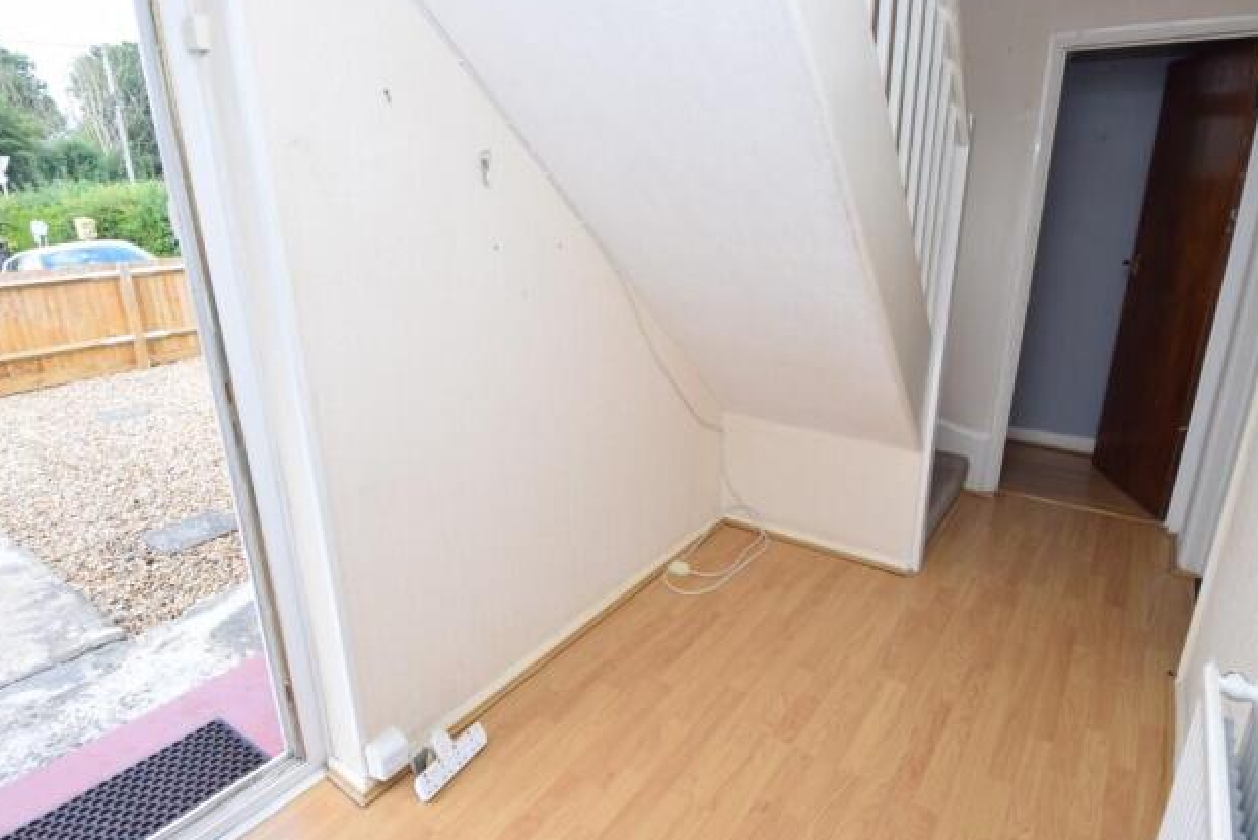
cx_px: 617
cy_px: 421
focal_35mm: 19
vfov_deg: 64.6
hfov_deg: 86.9
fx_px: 664
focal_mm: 12
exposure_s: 1/200
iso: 400
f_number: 7.1
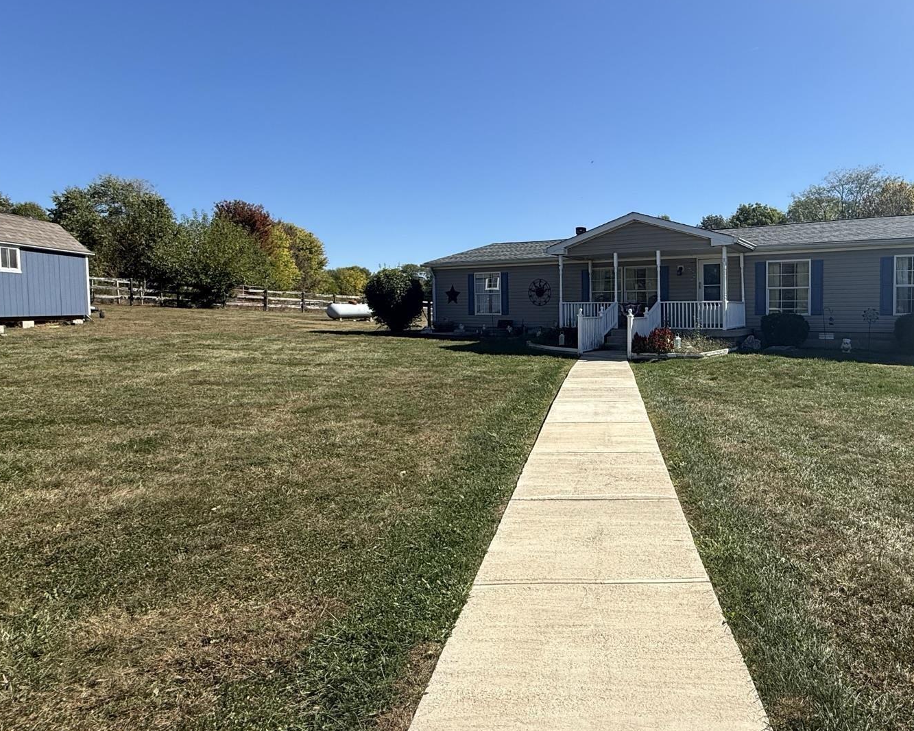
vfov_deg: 65.4
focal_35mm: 21
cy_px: 333
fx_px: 568
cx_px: 627
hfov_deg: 74.6
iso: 50
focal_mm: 2.22
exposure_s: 1/2165
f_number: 2.2
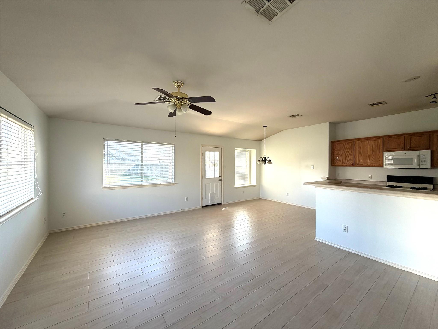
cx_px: 219
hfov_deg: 102.1
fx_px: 177
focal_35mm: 14
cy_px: 164
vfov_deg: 85.7
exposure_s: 1/121
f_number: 2.2
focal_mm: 2.22
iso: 125
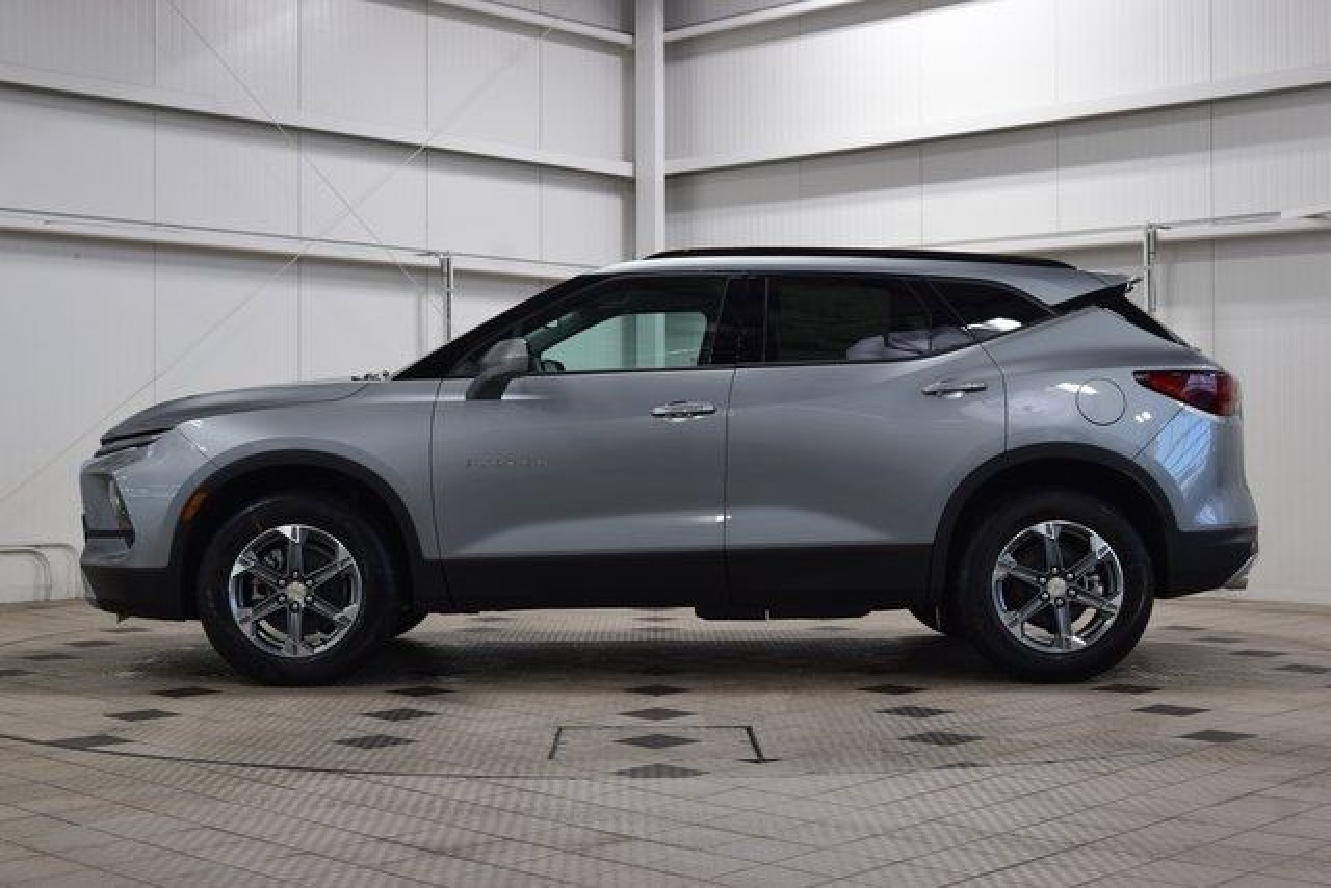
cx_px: 666
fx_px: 1886
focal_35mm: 51
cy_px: 444
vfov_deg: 26.5
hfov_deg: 38.9
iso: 400
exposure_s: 1/20
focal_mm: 34
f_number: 6.3
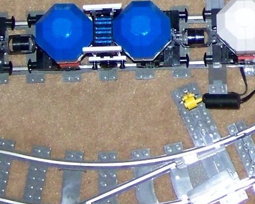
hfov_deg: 10.7
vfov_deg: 8.7
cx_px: 358
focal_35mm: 175
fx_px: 1320
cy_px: -70
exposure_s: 1/30
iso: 200
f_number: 2.8
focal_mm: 6.3
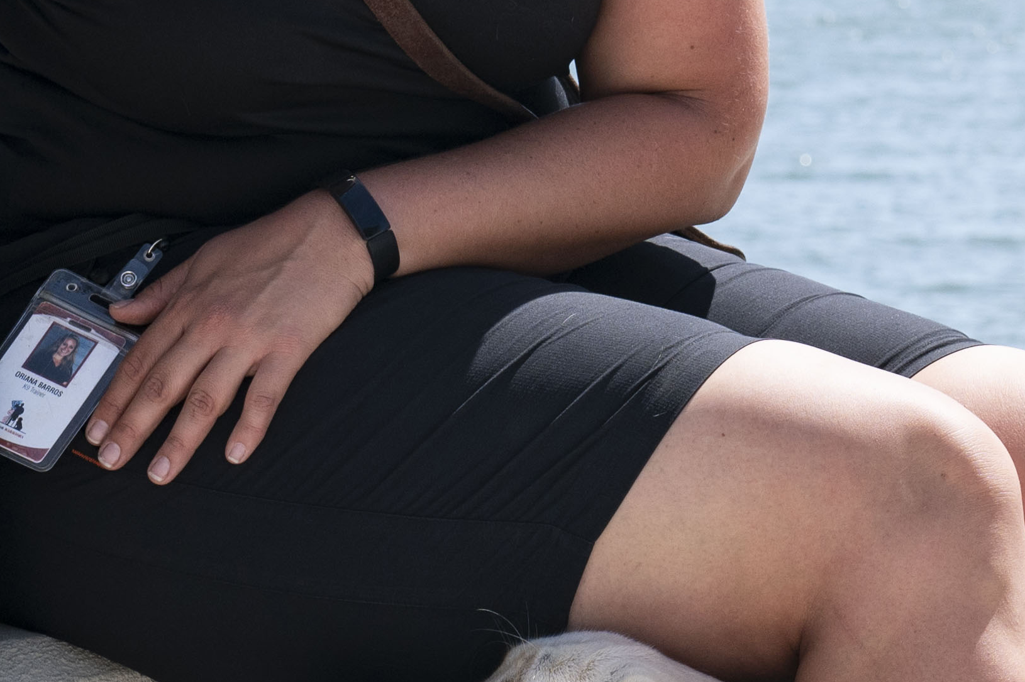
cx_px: 936
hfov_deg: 8.9
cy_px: 305
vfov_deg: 6.0
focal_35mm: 230
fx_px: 6545
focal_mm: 62
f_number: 8
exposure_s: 1/1000
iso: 400
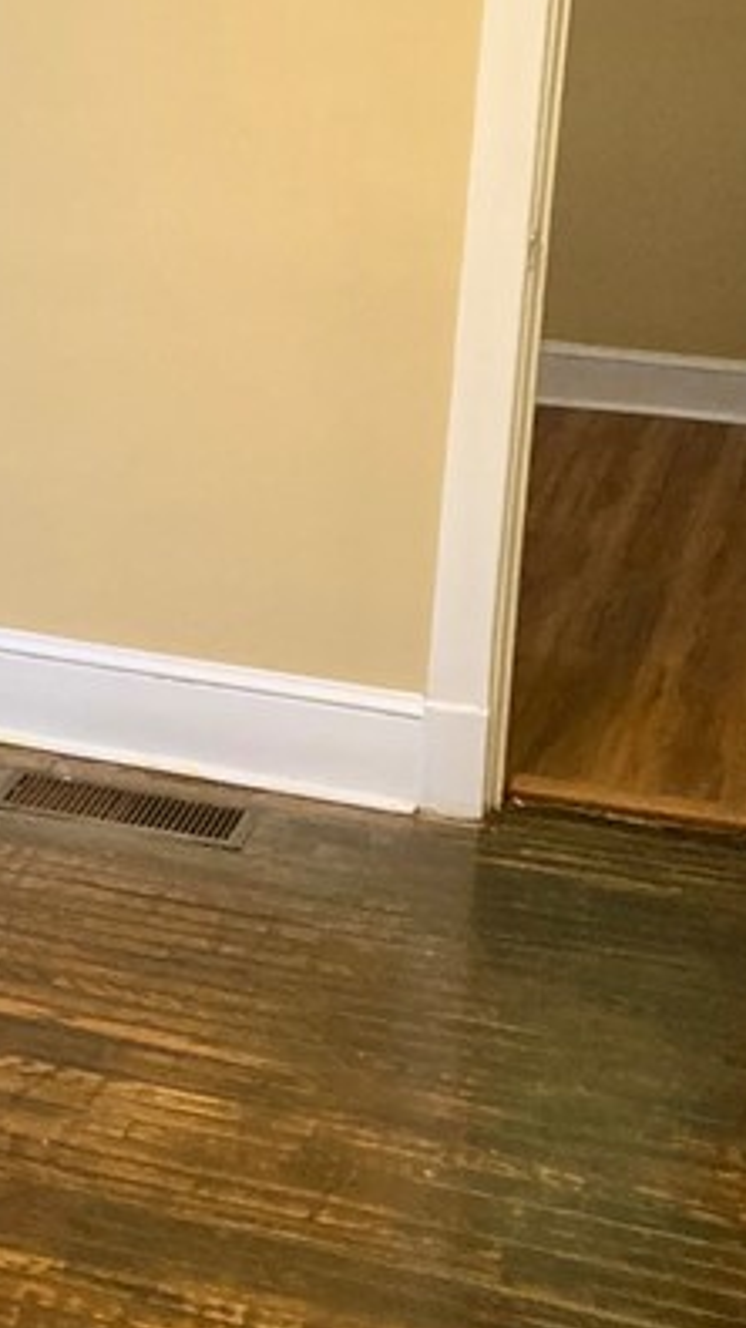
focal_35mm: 79
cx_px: -447
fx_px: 2780
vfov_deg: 26.5
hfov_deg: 14.1
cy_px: 343
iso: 160
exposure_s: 1/60
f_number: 1.8
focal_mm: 3.99
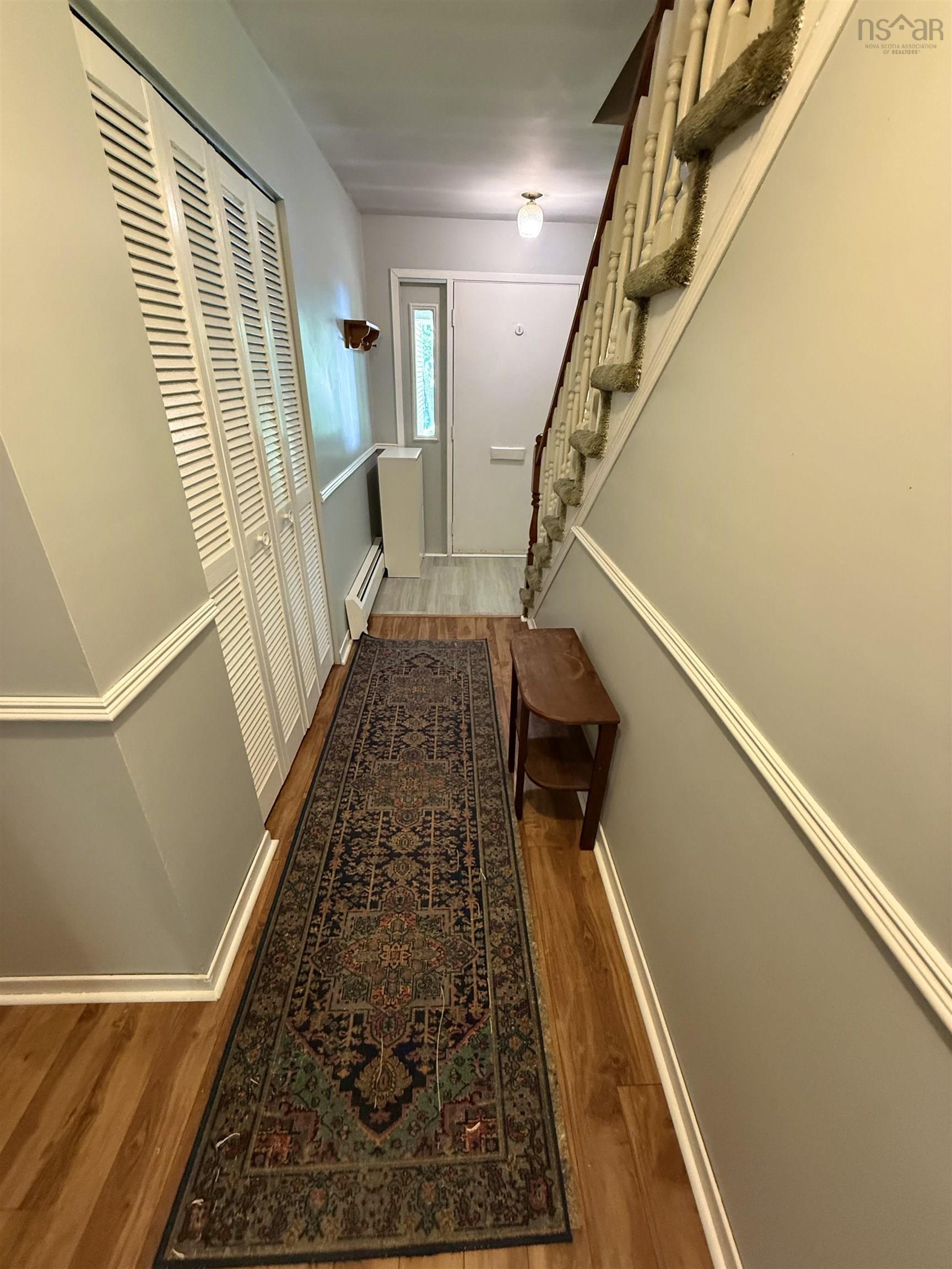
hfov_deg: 85.7
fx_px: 513
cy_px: 634
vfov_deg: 102.1
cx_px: 476
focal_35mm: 14
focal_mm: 2.22
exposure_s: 1/60
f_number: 2.2
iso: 500
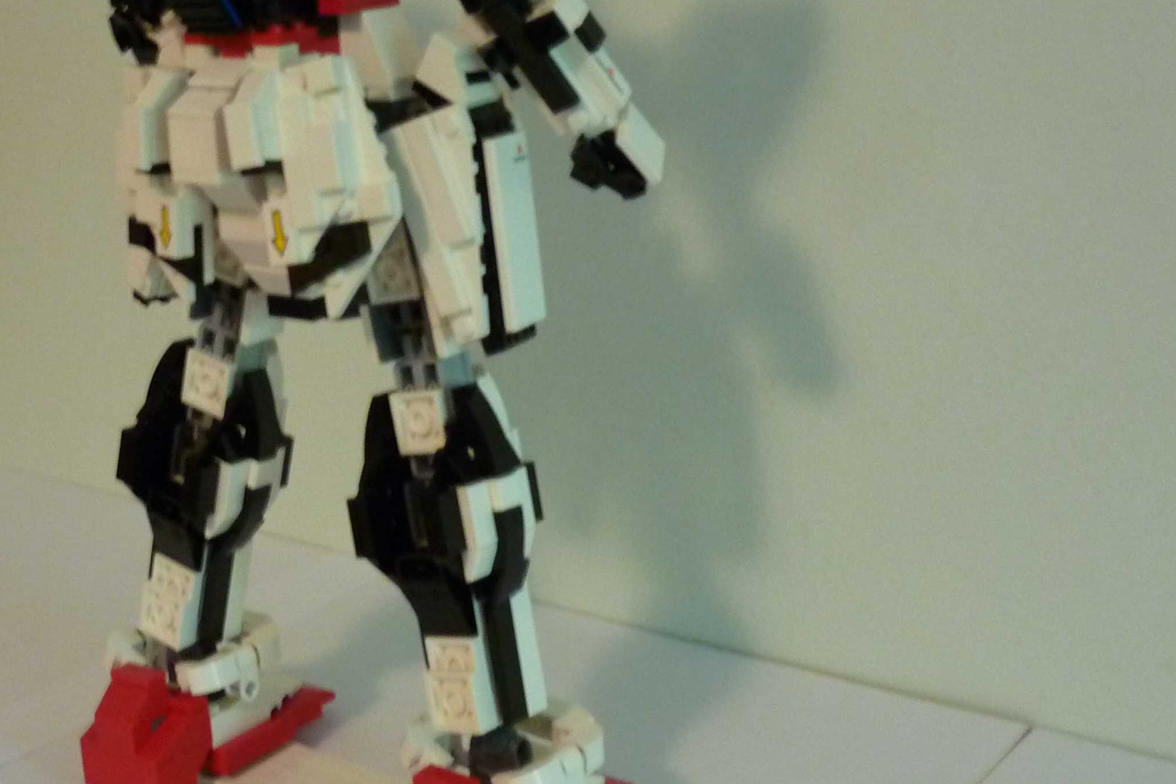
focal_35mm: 55
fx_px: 1797
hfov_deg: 35.3
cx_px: 274
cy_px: 219
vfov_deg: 24.4
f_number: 2.8
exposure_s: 1/13
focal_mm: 5.5
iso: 400
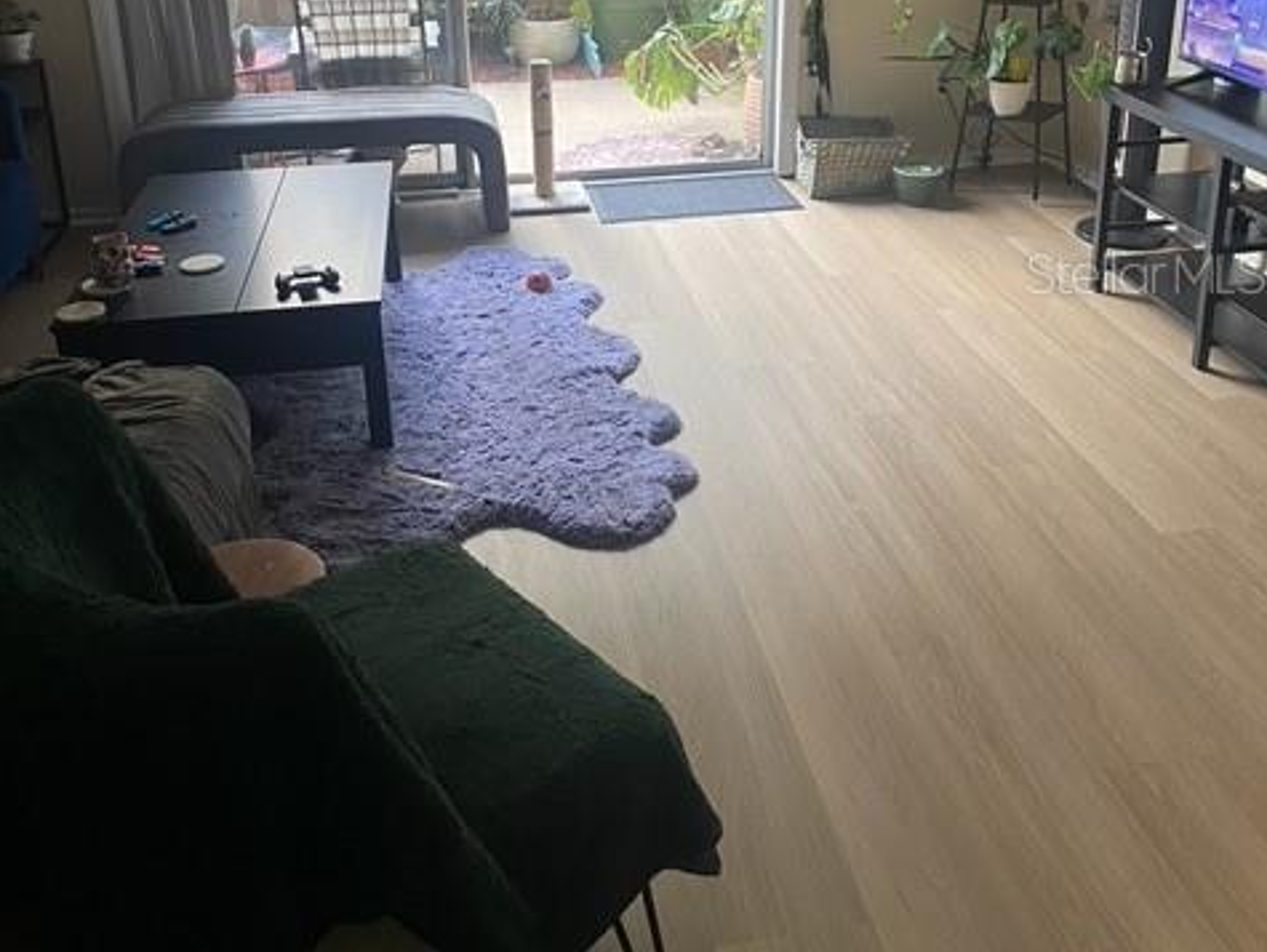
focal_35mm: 35
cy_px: 272
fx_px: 1282
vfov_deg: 39.9
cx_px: 638
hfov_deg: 52.6
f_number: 1.8
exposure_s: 1/60
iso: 125
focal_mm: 4.25
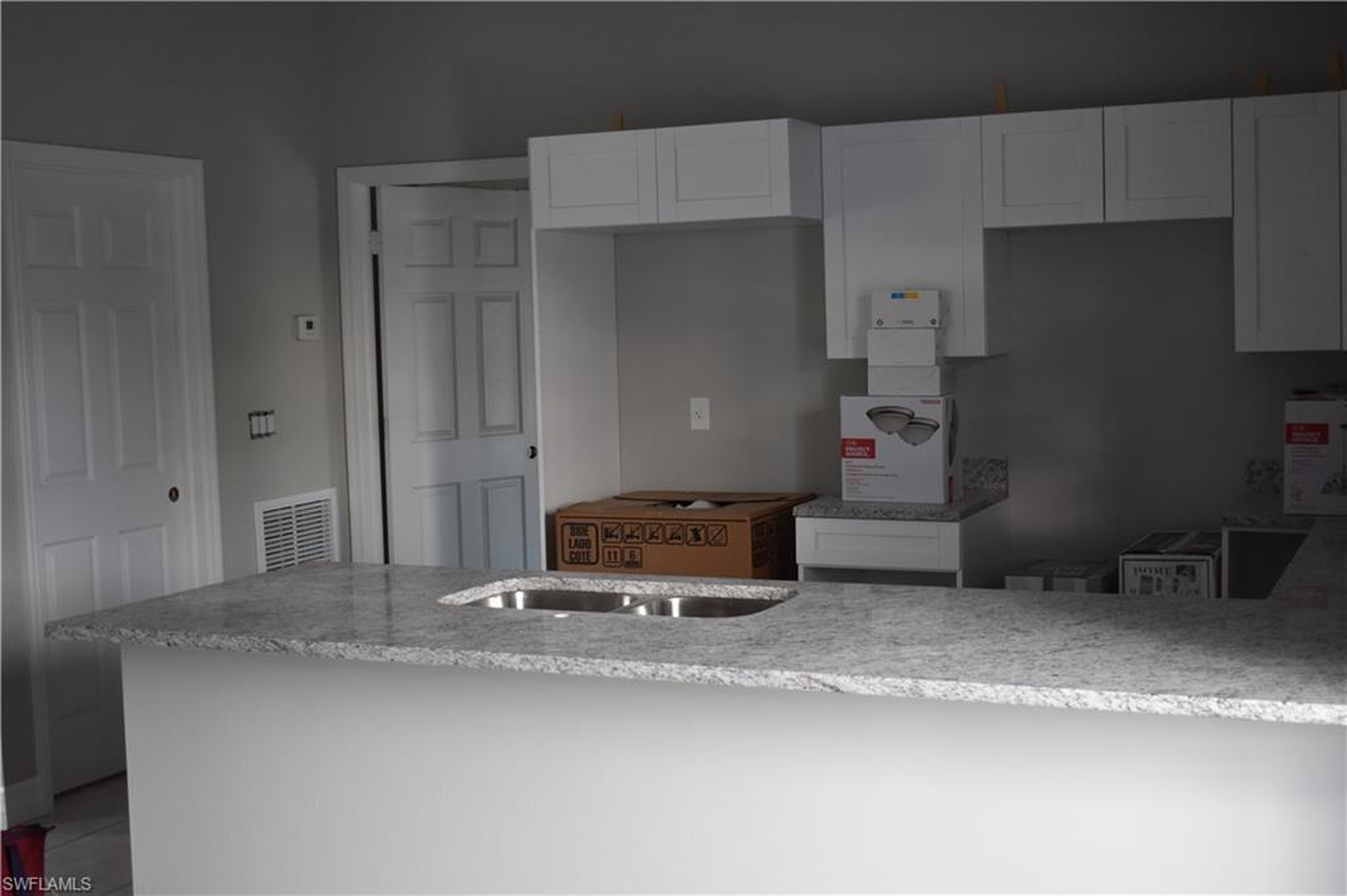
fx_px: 1739
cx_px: 674
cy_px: 448
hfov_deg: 42.3
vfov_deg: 28.9
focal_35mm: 46
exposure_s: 1/125
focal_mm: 31
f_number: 4.2
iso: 800
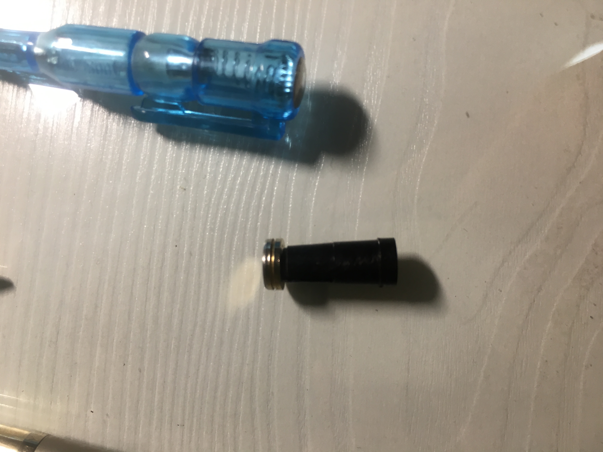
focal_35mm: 29
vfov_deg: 48.2
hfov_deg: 61.7
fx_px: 505
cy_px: 226
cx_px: 302
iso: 40
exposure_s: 1/33
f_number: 2.2
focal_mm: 4.15
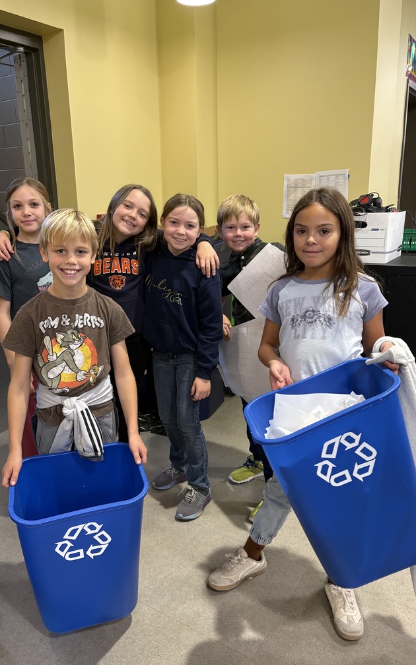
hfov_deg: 44.5
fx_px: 508
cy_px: 331
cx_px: 197
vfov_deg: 66.5
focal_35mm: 28
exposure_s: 1/60
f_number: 1.6
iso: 200
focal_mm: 5.96
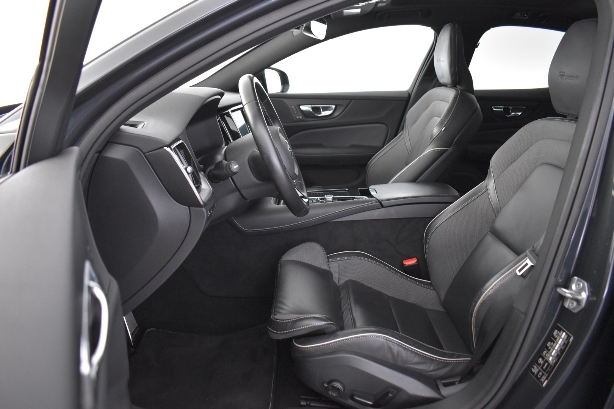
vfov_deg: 47.9
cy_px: 204
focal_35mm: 27
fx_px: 460
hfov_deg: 67.4
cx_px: 307
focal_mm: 18
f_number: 3.5
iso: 3200
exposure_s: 1/20
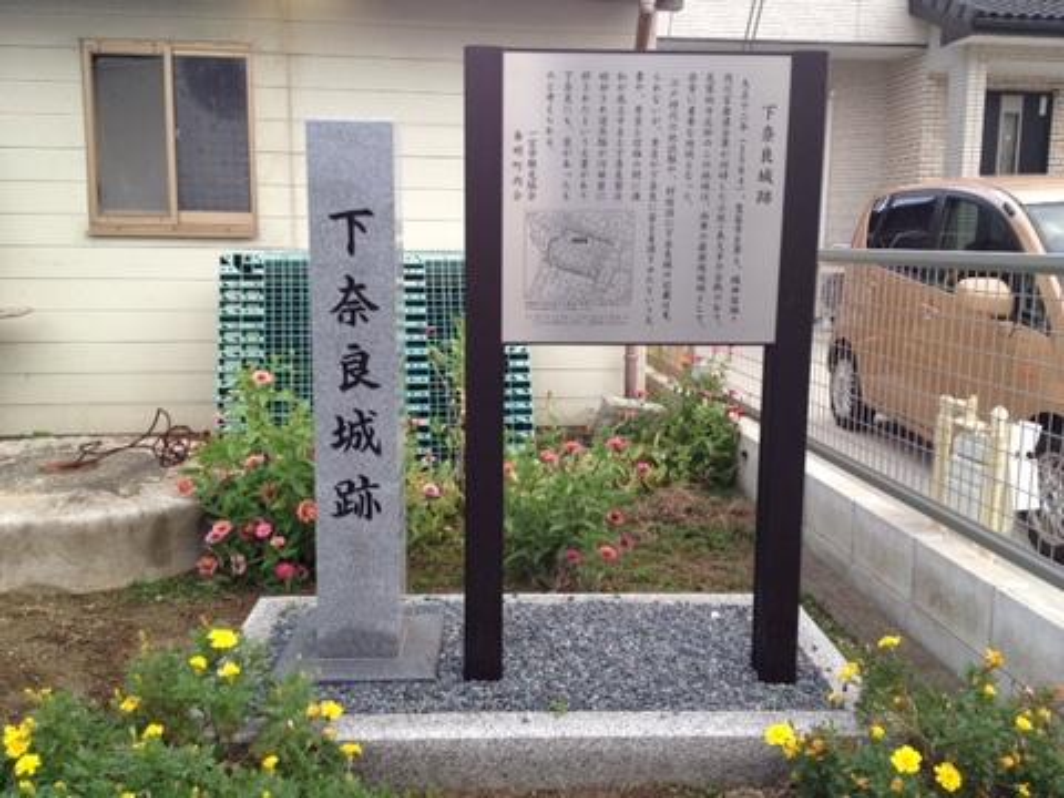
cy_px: 399
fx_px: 1076
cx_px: 532
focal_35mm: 35
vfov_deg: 40.7
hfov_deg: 52.6
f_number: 2.4
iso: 100
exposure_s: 1/120
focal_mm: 4.28
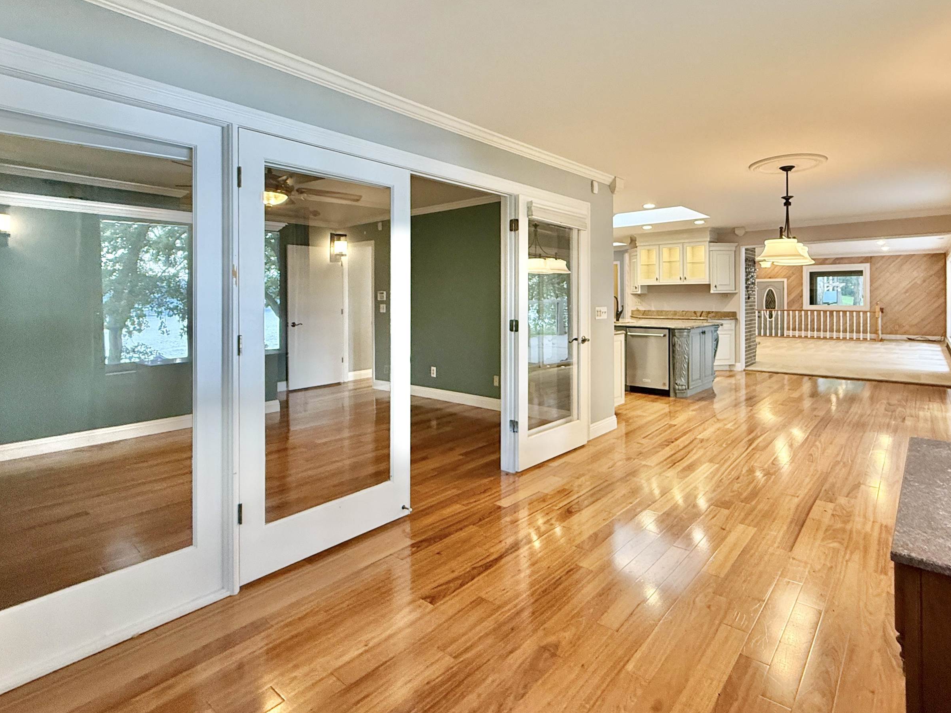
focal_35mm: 18
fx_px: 494
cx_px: 552
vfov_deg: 71.1
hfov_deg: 87.0
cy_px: 298
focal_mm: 2.22
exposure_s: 1/60
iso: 320
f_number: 2.2
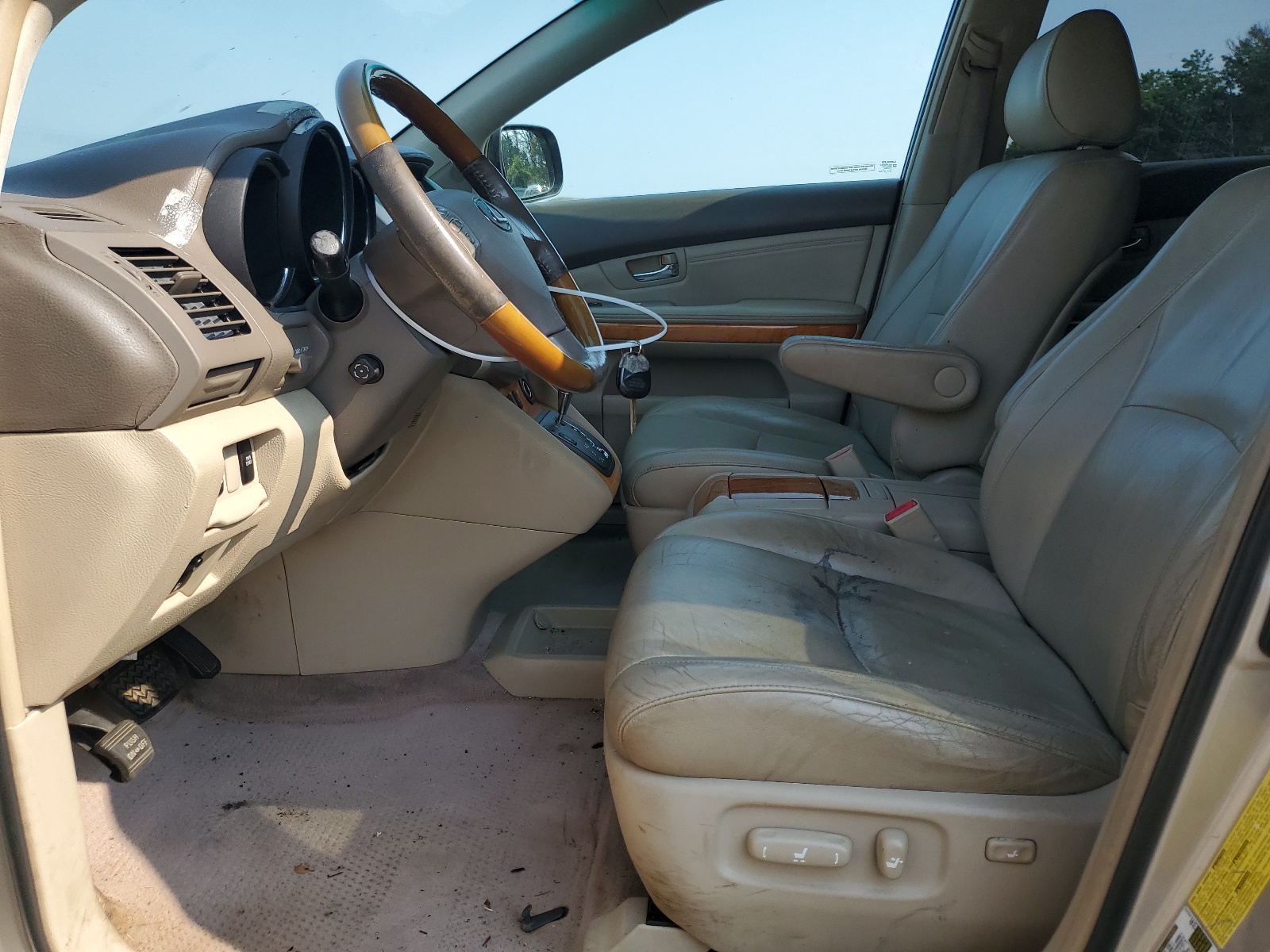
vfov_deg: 53.1
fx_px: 954
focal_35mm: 26
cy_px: 476
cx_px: 635
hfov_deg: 67.3
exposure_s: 1/1250
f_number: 1.5
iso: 50
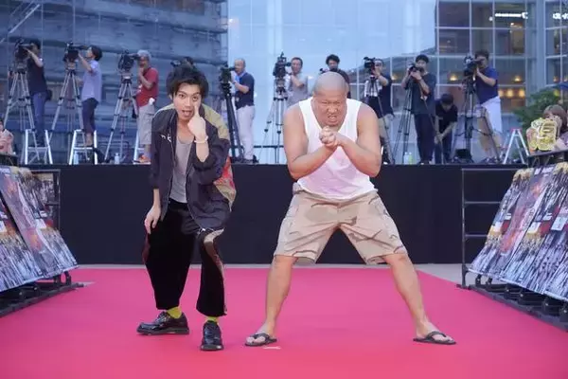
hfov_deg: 28.8
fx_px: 1104
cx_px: 284
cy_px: 190
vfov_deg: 19.5
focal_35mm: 70
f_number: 5.6
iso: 1000
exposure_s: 1/160
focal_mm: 70
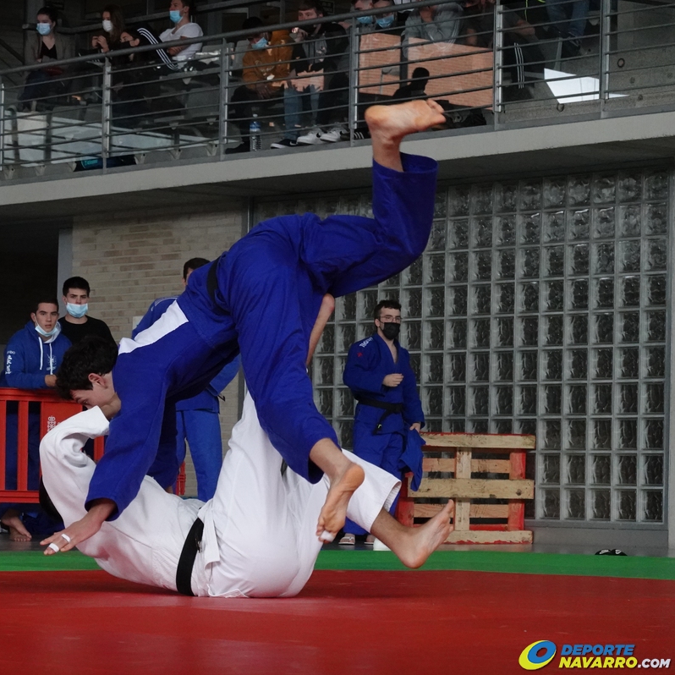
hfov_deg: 11.9
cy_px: 338
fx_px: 3243
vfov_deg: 11.9
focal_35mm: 147
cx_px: 177
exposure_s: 1/800
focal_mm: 41.93
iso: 2500
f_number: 4.5
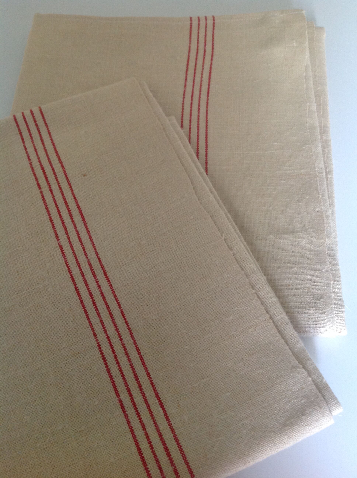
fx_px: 483
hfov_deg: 40.6
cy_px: 239
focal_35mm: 35
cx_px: 178
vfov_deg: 52.7
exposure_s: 1/15
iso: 160
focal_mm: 4.28
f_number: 2.4
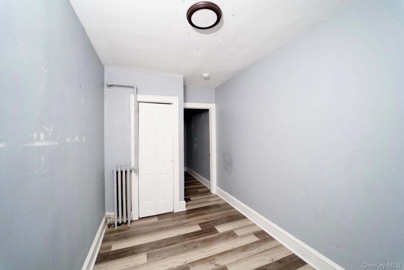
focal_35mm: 14
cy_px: 135
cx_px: 202
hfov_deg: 104.2
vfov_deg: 81.3
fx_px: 157
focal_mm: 14
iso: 2000
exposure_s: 1/160
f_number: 2.8
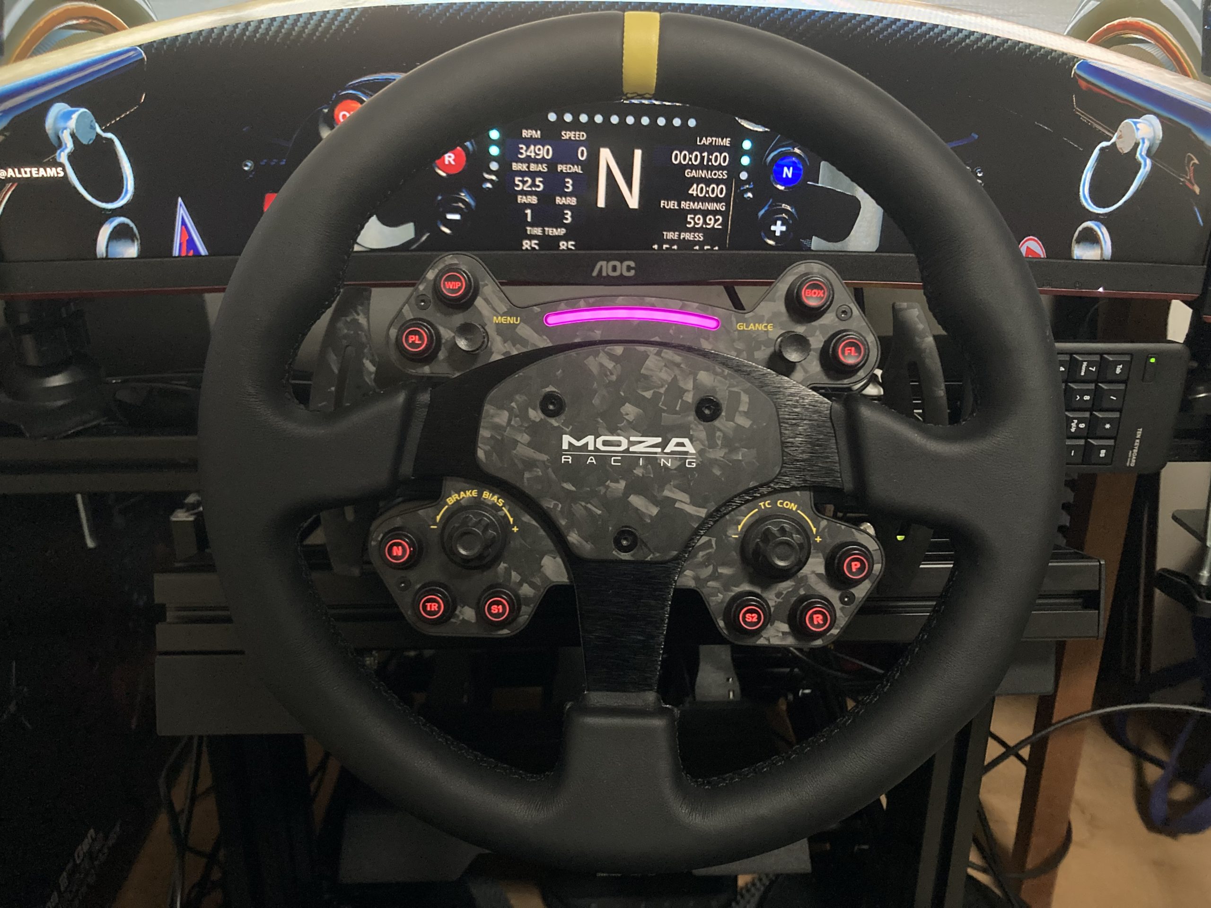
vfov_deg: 49.7
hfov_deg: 63.4
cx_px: 606
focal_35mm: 28
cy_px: 454
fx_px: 980
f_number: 1.8
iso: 640
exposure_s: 1/24
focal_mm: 3.99
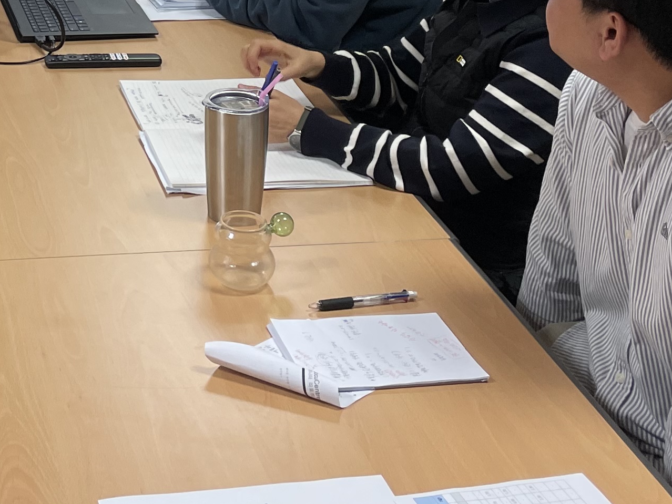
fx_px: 1592
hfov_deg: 22.7
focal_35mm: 82
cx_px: -31
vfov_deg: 17.0
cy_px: -133
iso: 80
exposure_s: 1/120
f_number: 1.6
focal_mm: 4.2
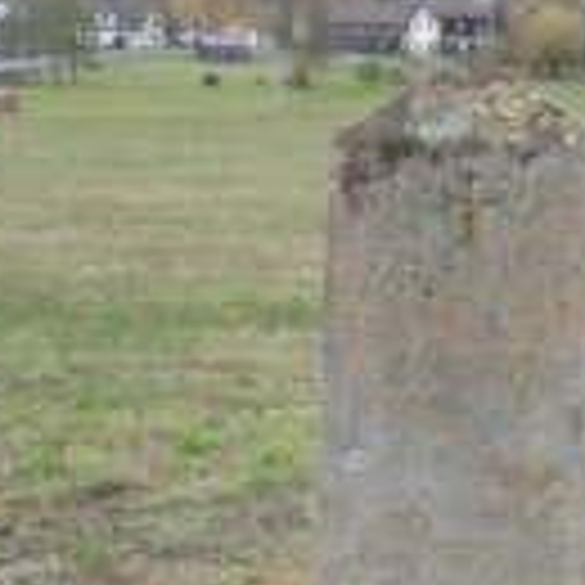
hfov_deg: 27.6
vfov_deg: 26.2
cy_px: 662
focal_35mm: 60
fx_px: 1147
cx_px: 526
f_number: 3.3
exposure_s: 1/500
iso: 400
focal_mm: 4.5
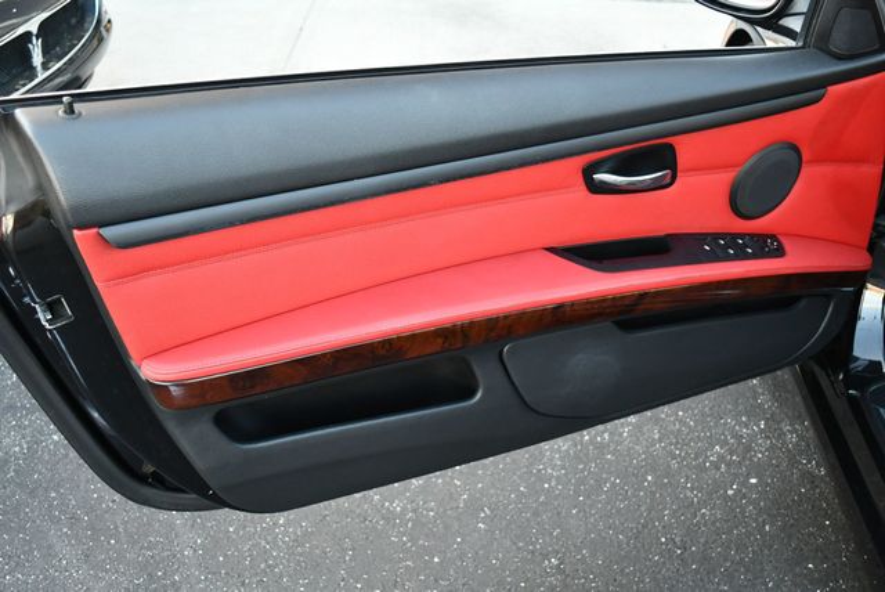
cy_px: 296
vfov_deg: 33.5
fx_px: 984
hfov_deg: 48.4
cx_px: 442
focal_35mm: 40
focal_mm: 20
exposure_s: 1/250
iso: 800
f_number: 3.8
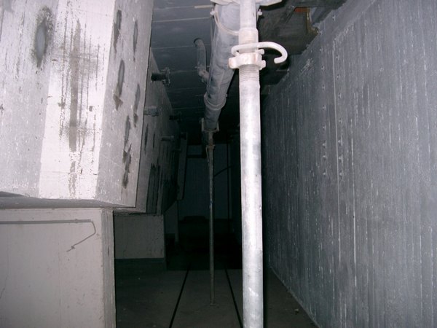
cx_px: 218
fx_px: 467
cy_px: 164
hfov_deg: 50.1
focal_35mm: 37
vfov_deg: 38.7
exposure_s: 1/60
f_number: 2.6
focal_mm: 7.6
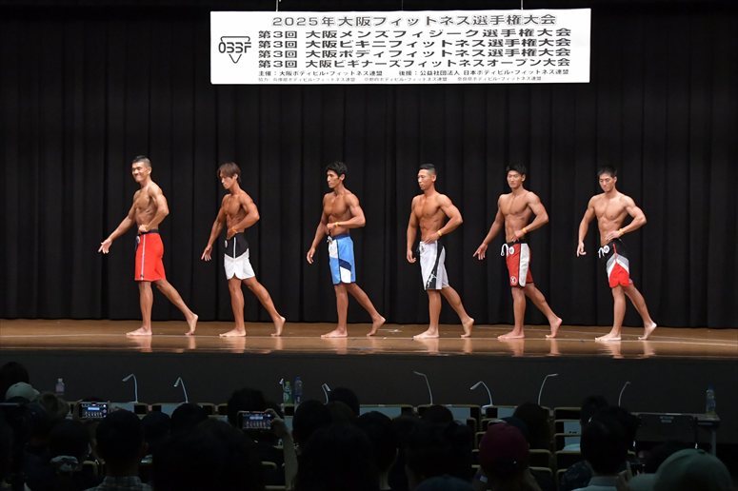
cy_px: 246
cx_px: 369
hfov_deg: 21.9
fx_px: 1906
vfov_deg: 14.7
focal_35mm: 93
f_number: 5.6
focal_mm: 62
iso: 6400
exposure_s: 1/400
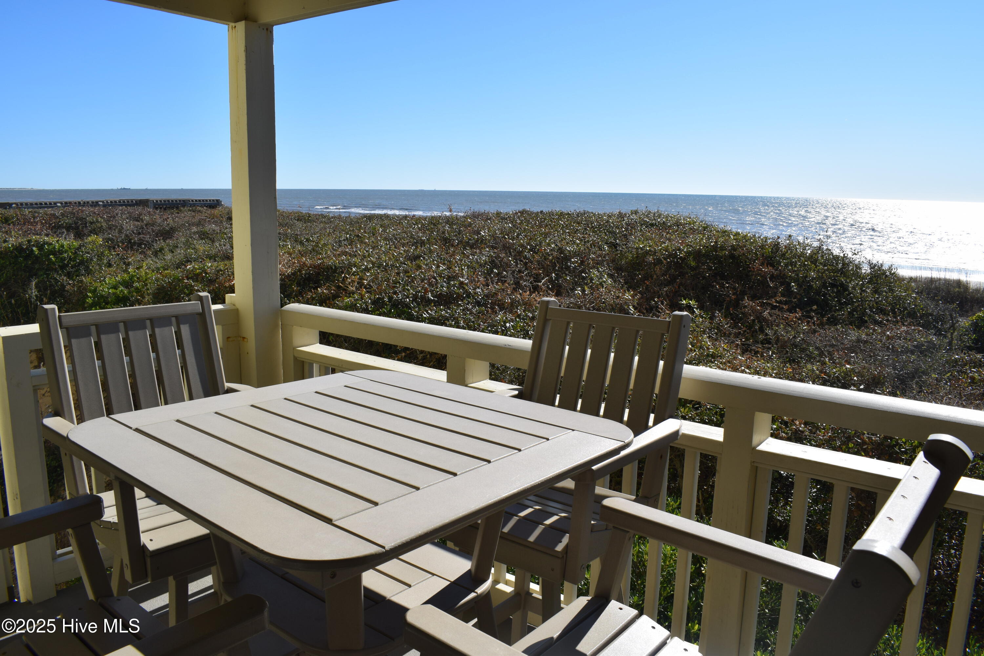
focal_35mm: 27
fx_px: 738
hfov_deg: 67.4
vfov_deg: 47.9
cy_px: 328
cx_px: 492
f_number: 10
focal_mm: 18
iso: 200
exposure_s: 1/400
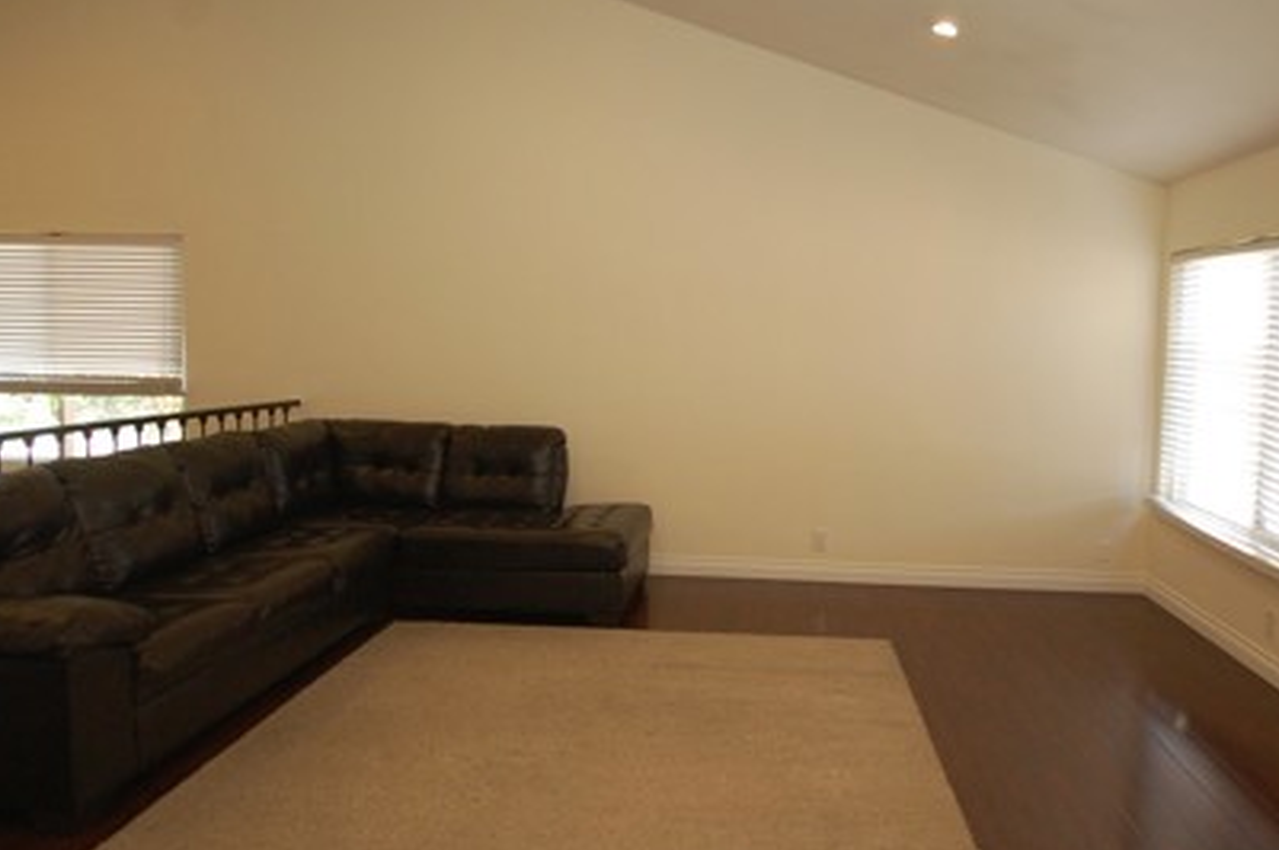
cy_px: 388
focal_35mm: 24
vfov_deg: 53.0
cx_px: 700
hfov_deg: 73.6
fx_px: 852
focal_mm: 10
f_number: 4
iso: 400
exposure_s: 1/60
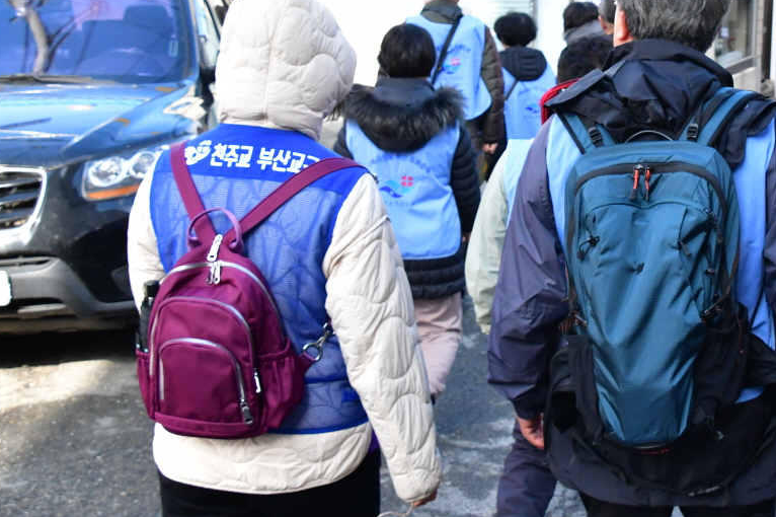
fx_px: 1293
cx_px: 657
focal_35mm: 60
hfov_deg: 32.2
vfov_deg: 22.4
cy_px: 132
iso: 1600
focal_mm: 22
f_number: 8
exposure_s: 1/640
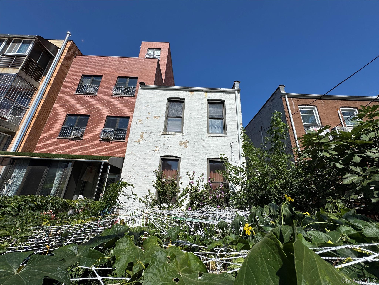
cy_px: 142
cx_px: 190
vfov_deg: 85.7
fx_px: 153
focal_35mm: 14
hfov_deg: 102.1
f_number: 2.2
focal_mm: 2.22
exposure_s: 1/3906
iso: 32
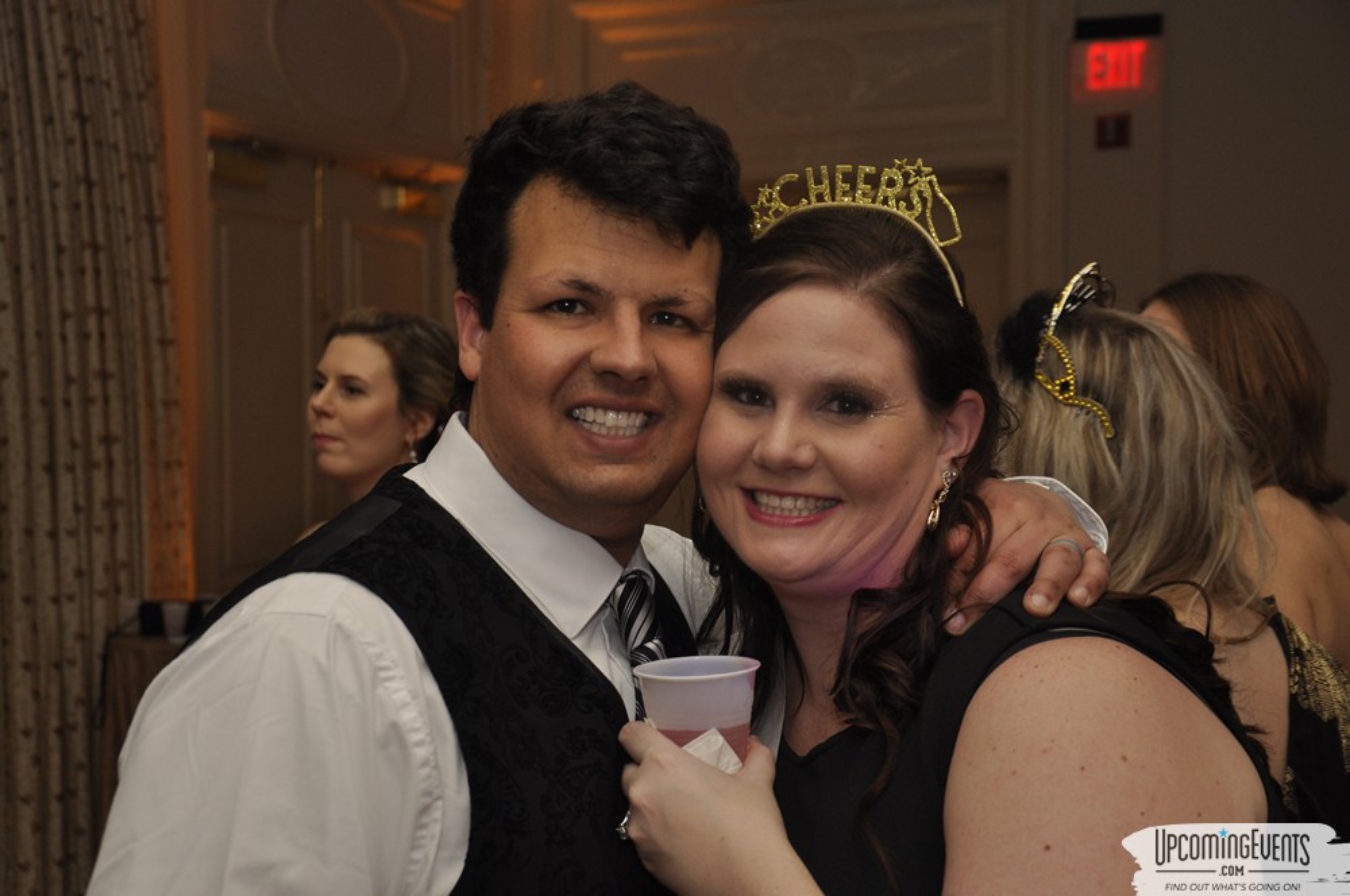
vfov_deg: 22.6
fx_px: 2247
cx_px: 675
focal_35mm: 60
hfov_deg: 33.4
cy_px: 448
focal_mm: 40
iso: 400
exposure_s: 1/60
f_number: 4.8
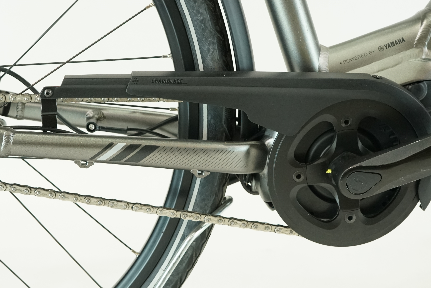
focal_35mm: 68
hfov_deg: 29.6
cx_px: 165
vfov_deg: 20.0
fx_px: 814
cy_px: 163
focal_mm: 38
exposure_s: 1/200
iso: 2500
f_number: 6.3
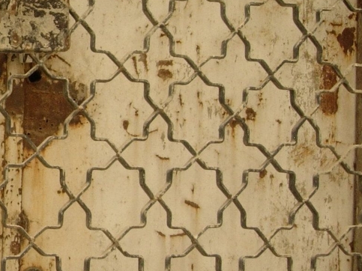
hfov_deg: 14.7
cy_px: 147
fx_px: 1317
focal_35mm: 126
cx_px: -160
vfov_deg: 11.8
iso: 64
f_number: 2.8
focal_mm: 7.8
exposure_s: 1/592
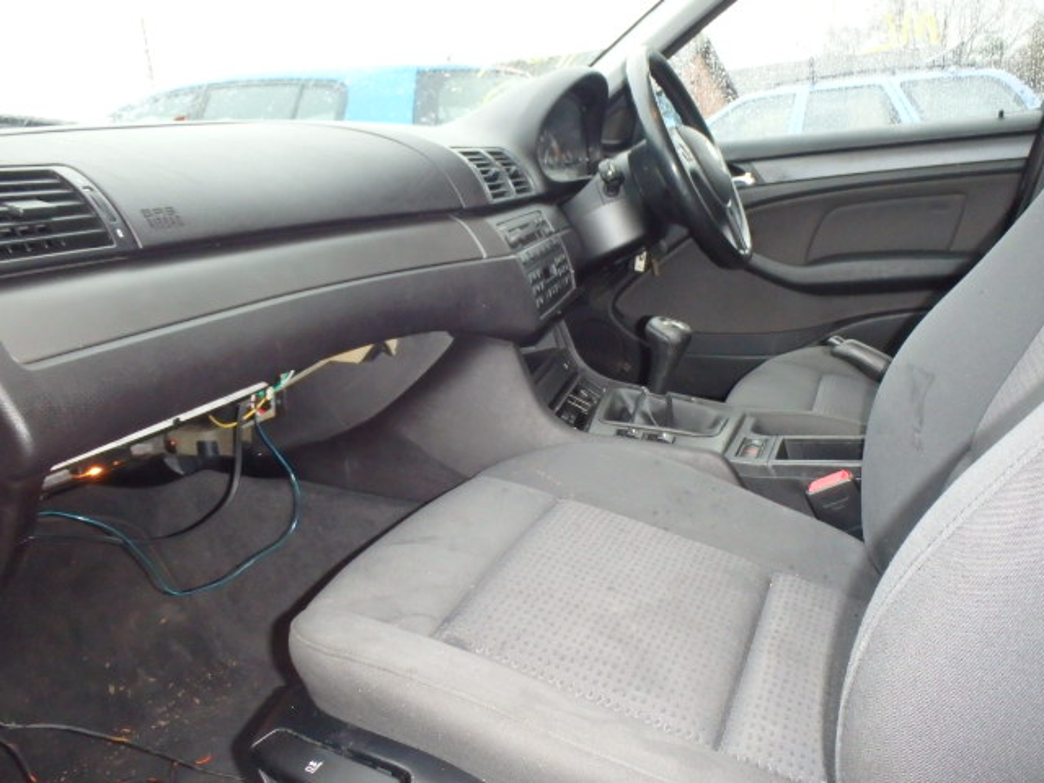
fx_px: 844
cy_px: 392
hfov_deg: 63.4
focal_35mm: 28
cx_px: 522
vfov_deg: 49.7
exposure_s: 1/60
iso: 800
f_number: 3.9
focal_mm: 5
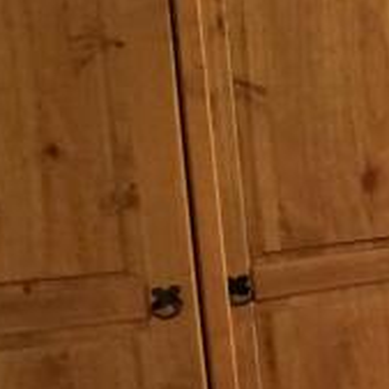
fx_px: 915
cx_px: 1109
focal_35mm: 72
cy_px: 155
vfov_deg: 24.0
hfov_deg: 12.3
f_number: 3.5
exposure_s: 1/40
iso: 5000
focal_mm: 14
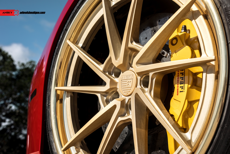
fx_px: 351
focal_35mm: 55
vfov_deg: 24.6
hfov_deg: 36.2
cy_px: 77
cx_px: 115
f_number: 8
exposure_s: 1/200
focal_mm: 55
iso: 80
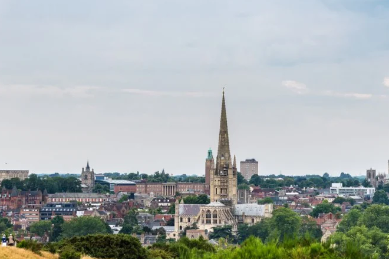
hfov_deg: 13.5
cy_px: 120
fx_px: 1642
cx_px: 238
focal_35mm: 152
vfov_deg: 9.0
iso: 100
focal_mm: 98
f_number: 5
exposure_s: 1/125
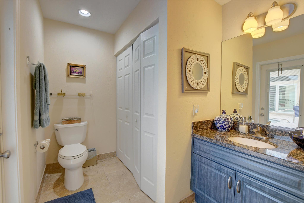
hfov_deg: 100.4
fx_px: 127
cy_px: 102
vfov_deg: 77.3
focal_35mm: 15
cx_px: 152
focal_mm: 10
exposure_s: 1/80
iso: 1000
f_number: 8
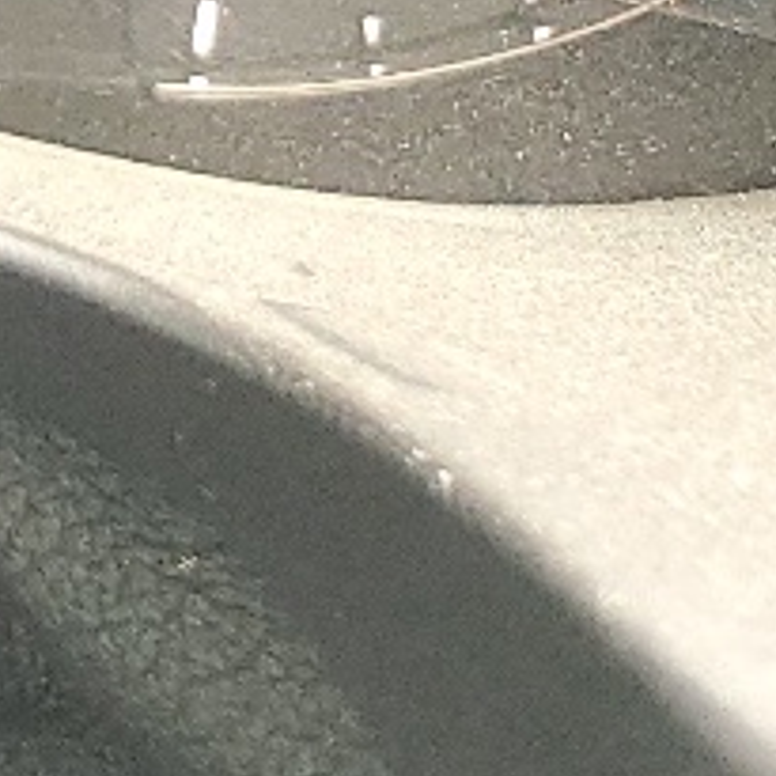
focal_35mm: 179
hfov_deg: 7.9
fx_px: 4540
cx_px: -1813
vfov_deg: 8.6
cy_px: -1276
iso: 177
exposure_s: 1/60.2
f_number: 1.5
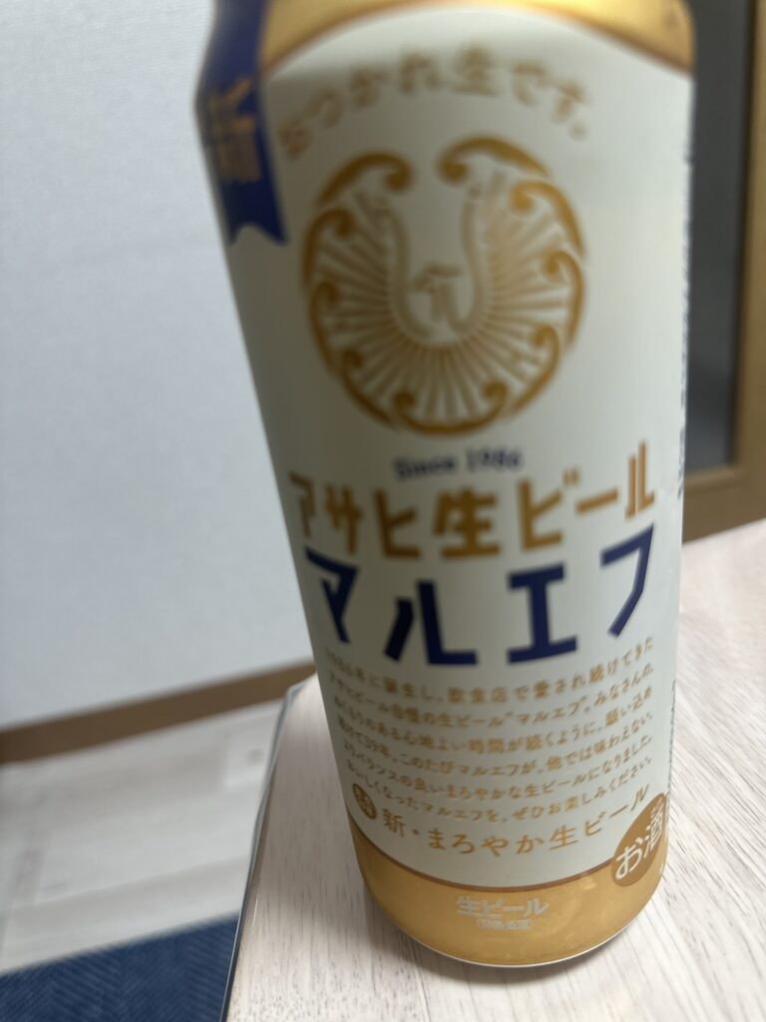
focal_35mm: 24
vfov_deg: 71.6
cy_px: 511
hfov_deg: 56.8
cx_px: 383
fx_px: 708
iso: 125
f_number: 1.78
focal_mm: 6.86
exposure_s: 1/48
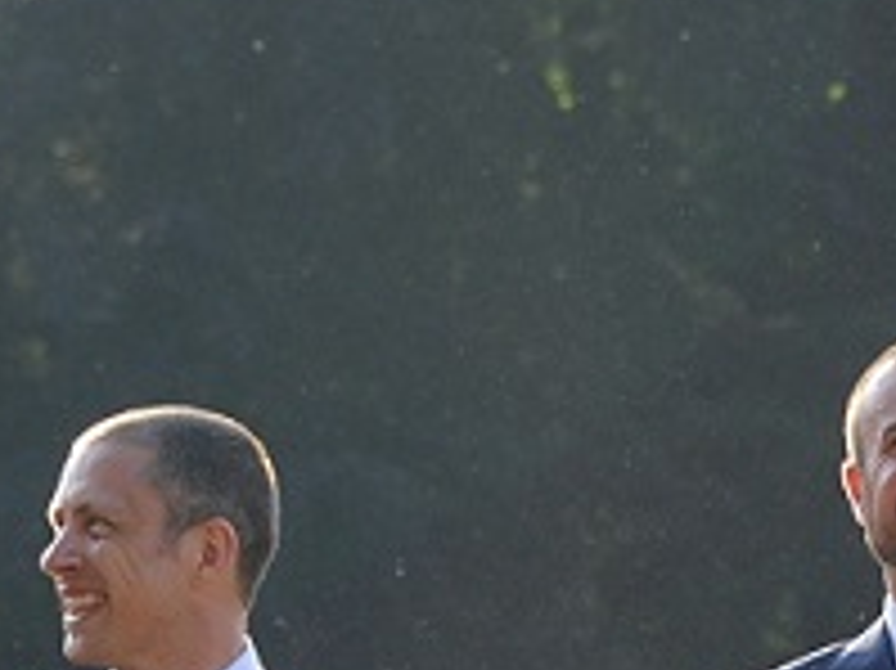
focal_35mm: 922
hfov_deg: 2.2
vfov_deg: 1.6
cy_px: 1120
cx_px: 720
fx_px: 23851
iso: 400
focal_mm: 150
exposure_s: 1/250
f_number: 8
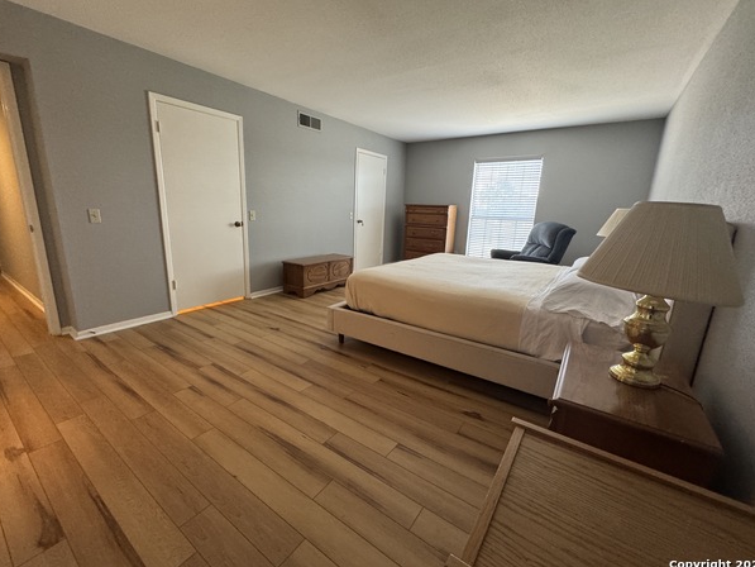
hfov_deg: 98.1
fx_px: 327
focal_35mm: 15
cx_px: 365
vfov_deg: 81.8
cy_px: 284
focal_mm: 2.22
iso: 500
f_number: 2.2
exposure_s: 1/60
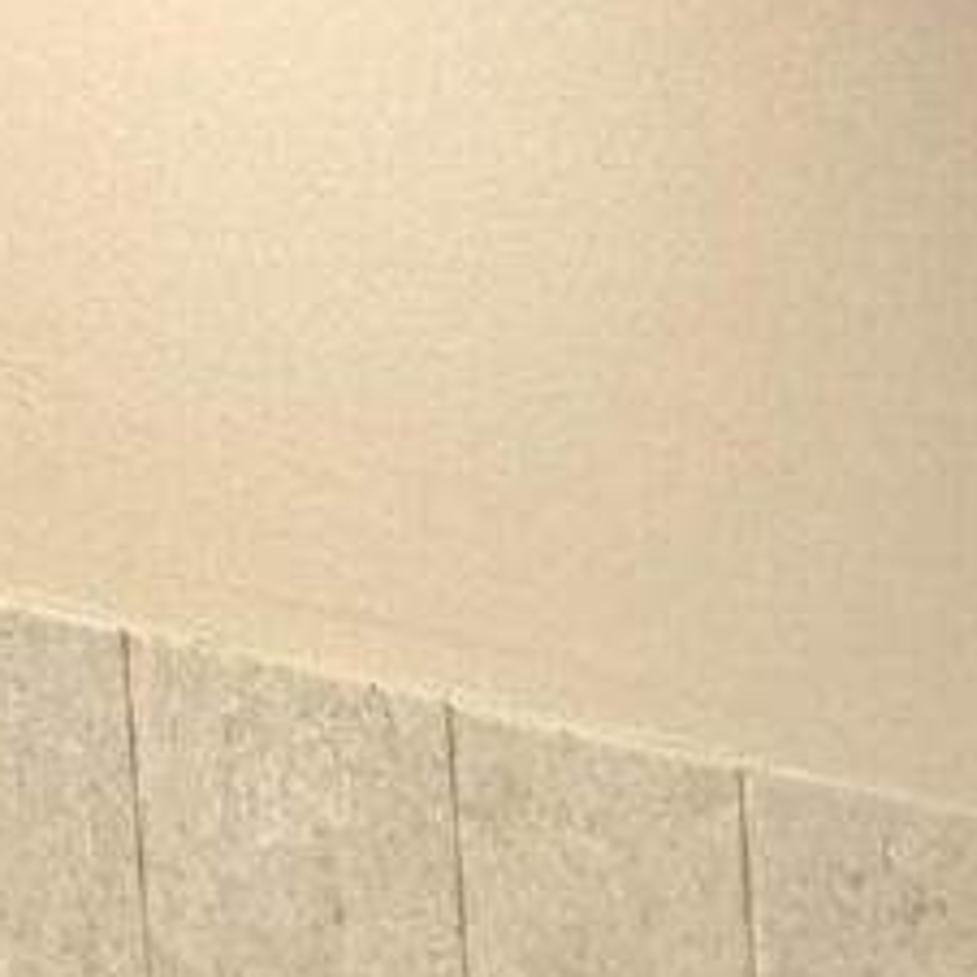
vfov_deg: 8.1
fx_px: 5748
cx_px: 1111
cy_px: 3104
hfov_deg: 9.6
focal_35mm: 180
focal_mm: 5.4
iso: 500
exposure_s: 1/120
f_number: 1.8
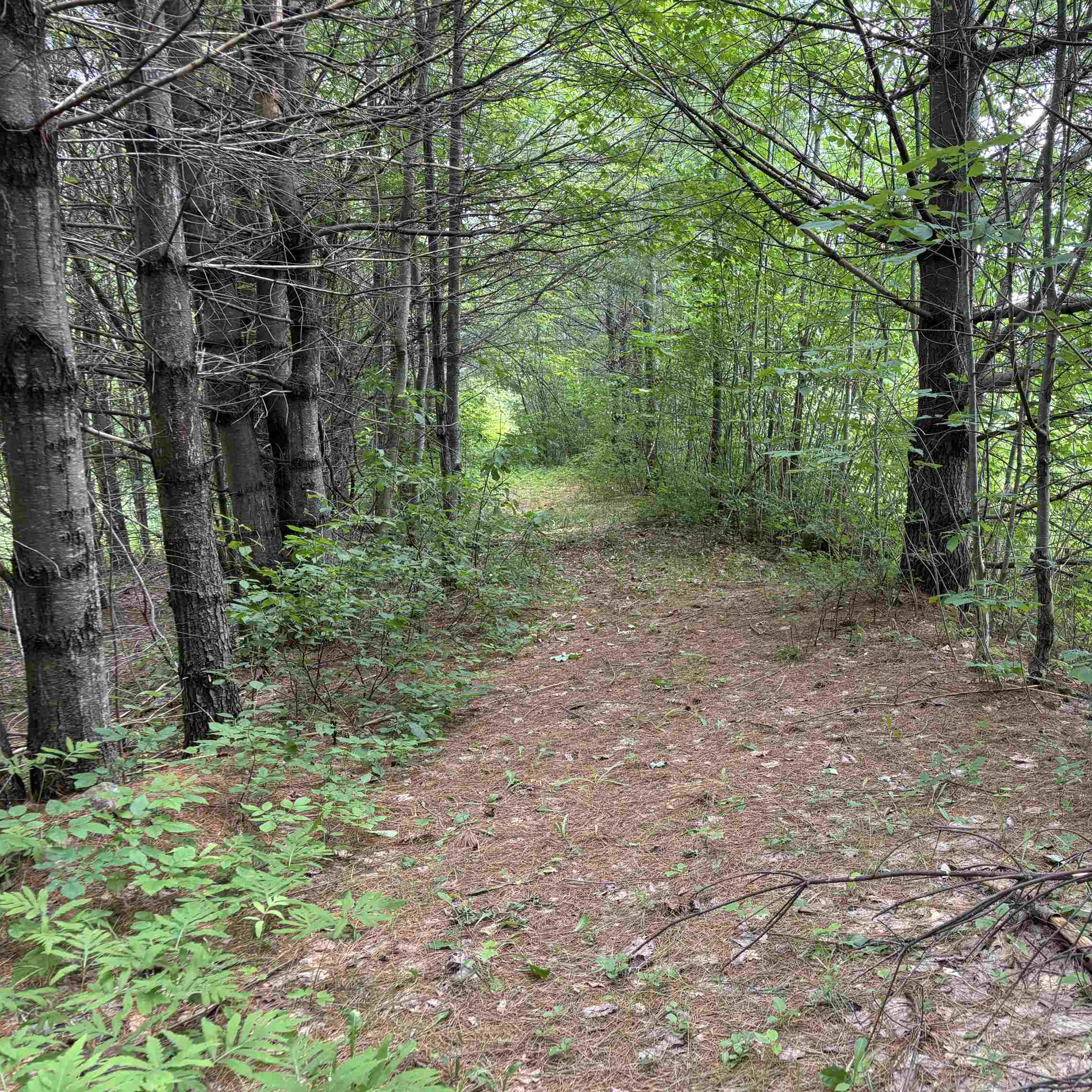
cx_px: 717
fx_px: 1106
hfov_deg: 51.7
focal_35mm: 31
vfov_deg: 52.5
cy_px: 547
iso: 125
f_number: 1.6
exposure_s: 1/113
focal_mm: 5.96
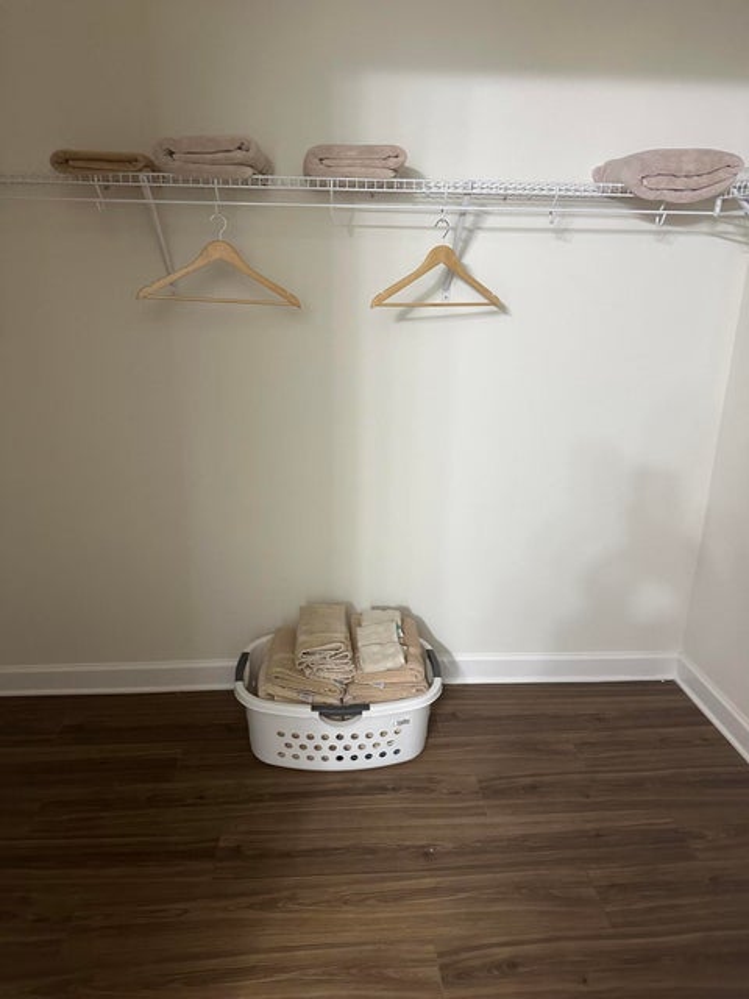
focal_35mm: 24
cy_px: 500
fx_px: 692
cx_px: 374
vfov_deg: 71.6
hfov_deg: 56.8
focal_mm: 6.86
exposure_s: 1/60
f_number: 1.78
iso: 400
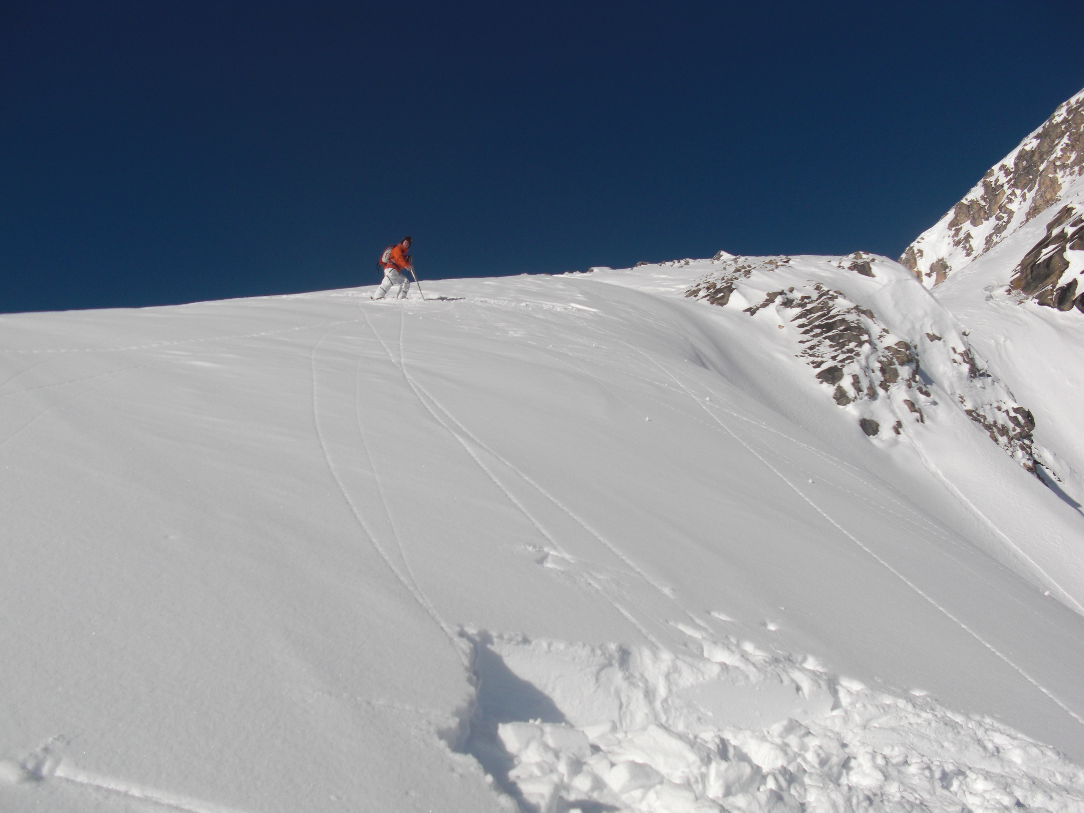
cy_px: 406
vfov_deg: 39.7
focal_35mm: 36
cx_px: 542
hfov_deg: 51.4
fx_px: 1127
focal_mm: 6.3
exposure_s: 1/400
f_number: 7.9
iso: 50
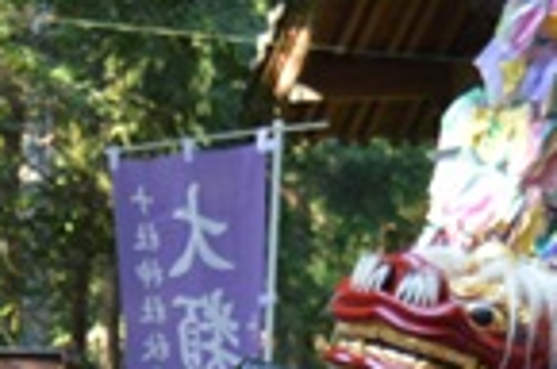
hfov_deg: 7.6
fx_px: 4170
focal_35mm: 270
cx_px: 27
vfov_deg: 5.0
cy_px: 811
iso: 220
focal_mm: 29
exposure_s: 1/60
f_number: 4.2
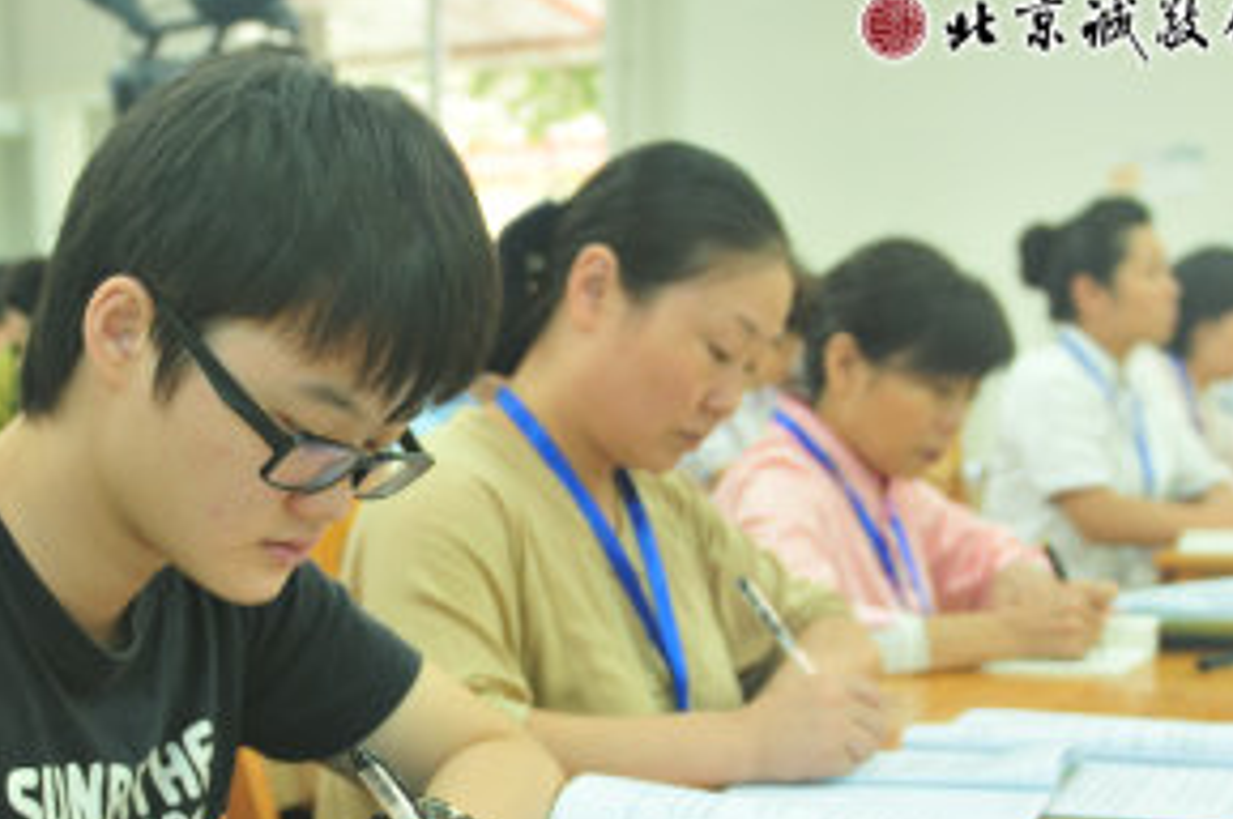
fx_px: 2087
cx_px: 388
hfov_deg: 32.6
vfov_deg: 22.0
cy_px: 616
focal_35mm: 61
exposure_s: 1/40
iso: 200
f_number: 3.2
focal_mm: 24
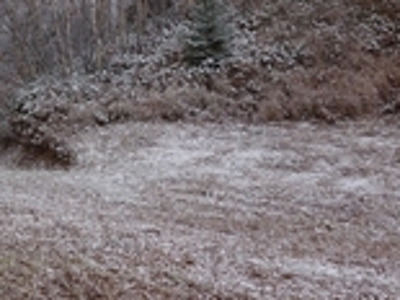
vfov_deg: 16.9
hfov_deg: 20.7
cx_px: -106
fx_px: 1005
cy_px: 156
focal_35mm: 87
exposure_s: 1/100
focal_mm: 10.4
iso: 125
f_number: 5.6
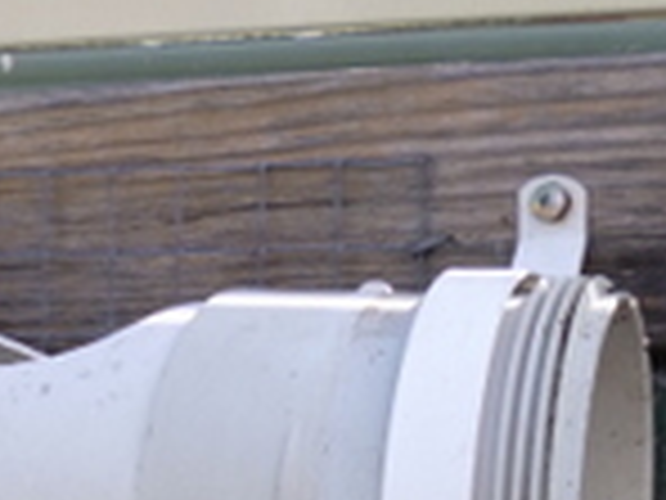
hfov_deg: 25.0
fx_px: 1501
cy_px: 437
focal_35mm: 78
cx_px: 306
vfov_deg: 18.6
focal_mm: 4.3
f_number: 2.5
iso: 160
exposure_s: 1/640
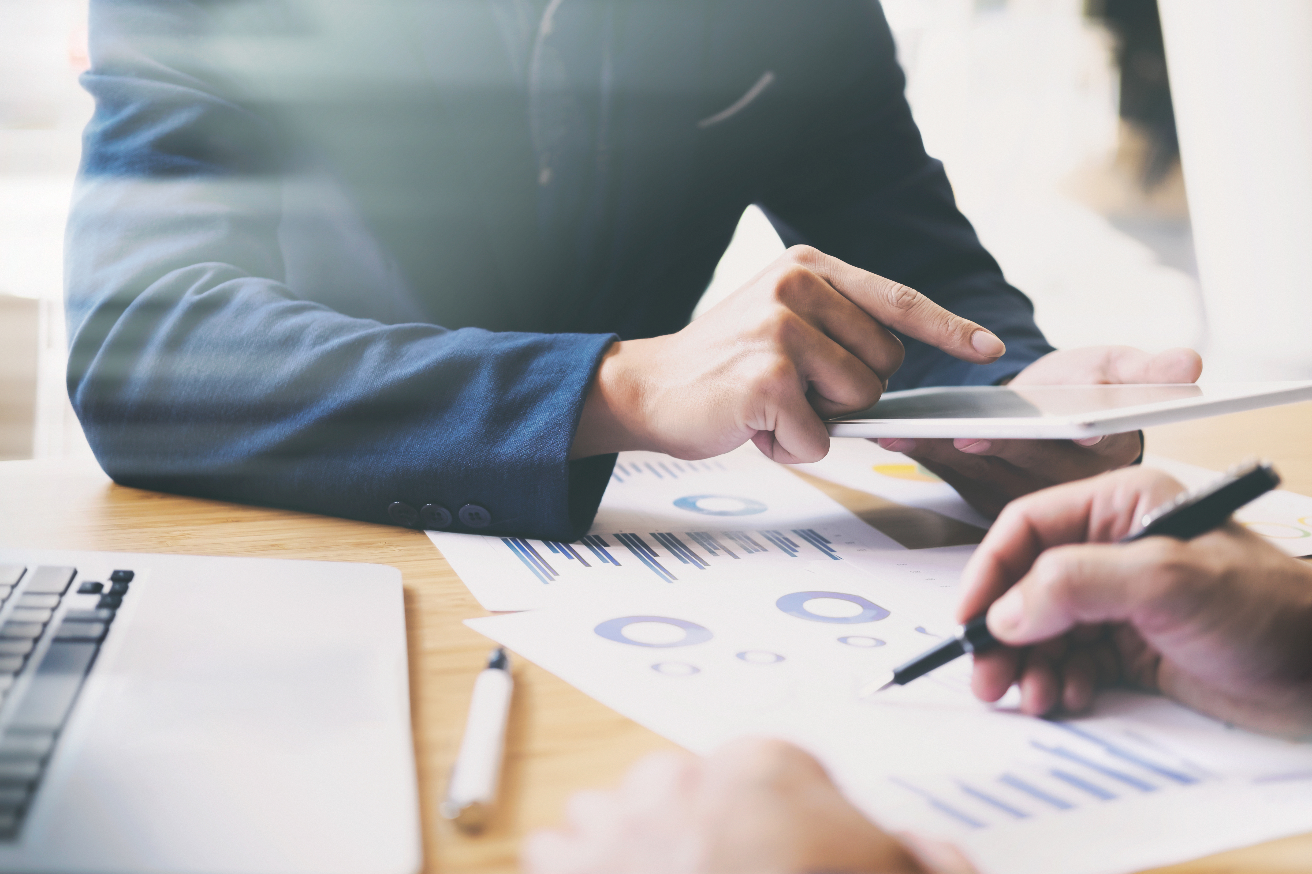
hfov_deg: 37.5
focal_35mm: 53
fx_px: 1931
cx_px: 656
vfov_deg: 25.5
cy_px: 437
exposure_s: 1/500
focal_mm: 35
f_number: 2
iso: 400
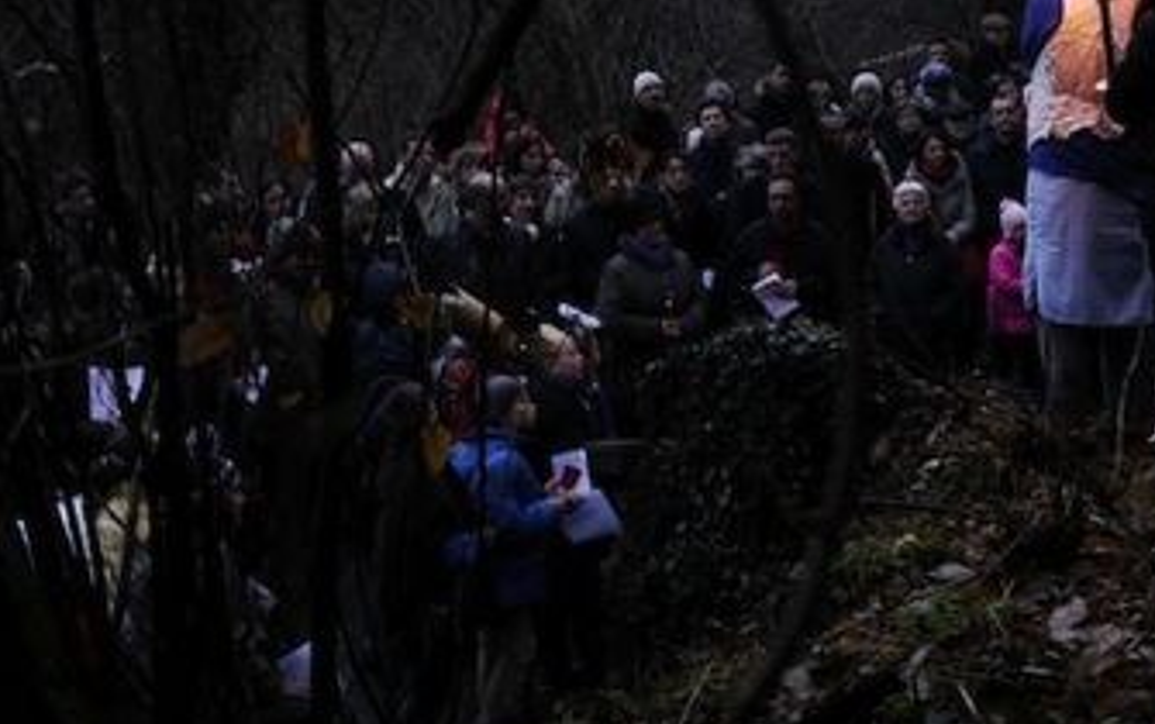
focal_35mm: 91
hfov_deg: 22.7
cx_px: 752
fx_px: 2867
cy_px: 165
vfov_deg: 14.3
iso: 1600
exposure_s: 1/8
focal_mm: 24
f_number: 4.5
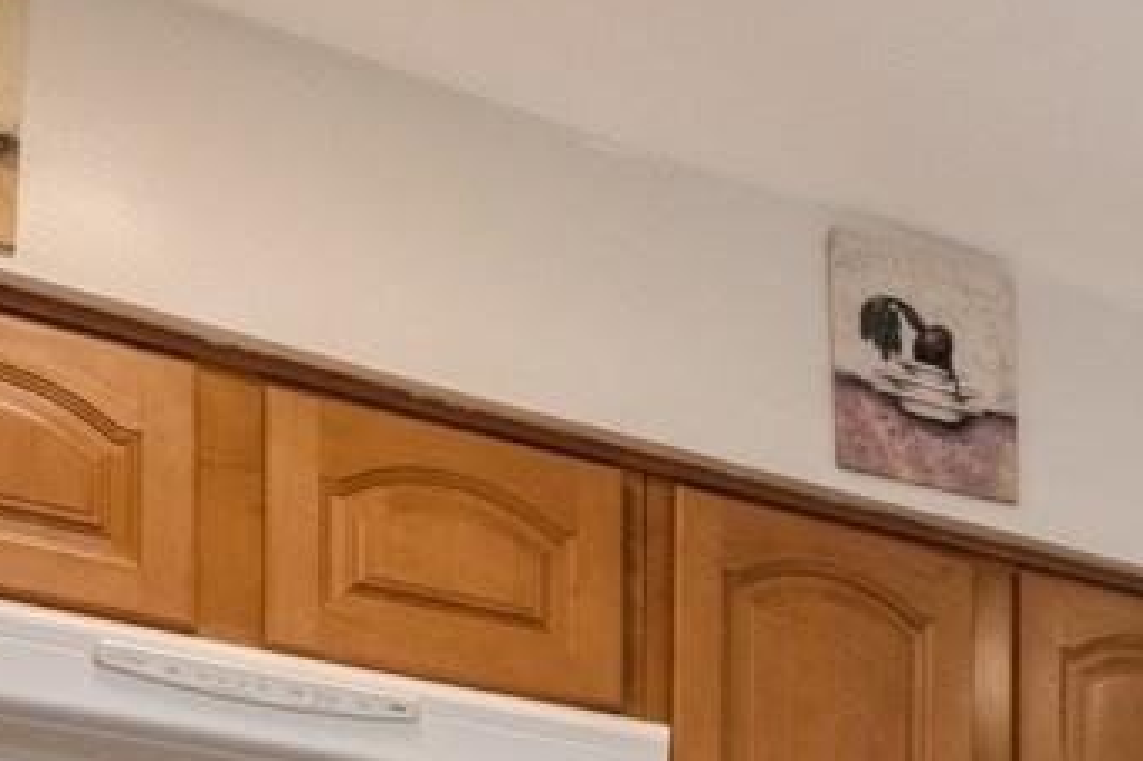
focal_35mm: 77
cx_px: 1746
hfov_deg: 21.6
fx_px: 2454
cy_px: 1482
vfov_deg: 14.8
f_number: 11
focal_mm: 16.5
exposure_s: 1/13
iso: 400
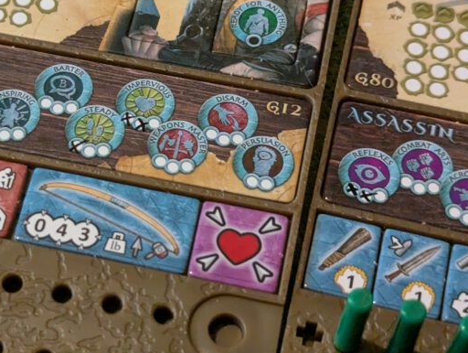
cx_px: 99
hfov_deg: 20.2
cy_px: 134
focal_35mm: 96
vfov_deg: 15.4
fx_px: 1300
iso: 2334
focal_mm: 6.81
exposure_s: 1/94.9
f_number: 1.85
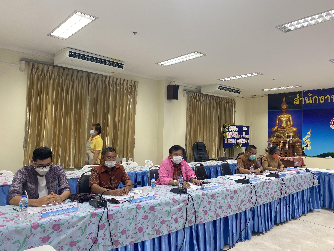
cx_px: 167
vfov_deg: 53.1
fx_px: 251
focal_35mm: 26
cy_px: 126
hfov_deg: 67.3
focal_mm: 4.25
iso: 100
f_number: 1.8
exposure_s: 1/50
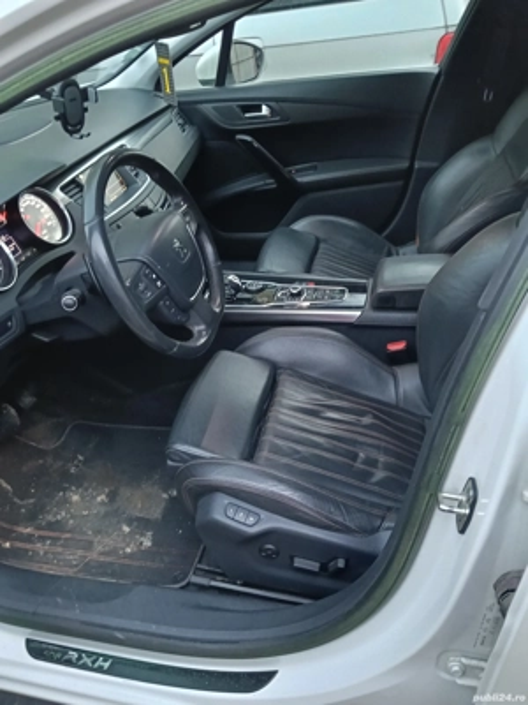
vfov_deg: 65.3
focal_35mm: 27
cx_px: 264
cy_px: 352
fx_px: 549
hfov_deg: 51.4
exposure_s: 1/25
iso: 1000
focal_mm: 3.98
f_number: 1.8
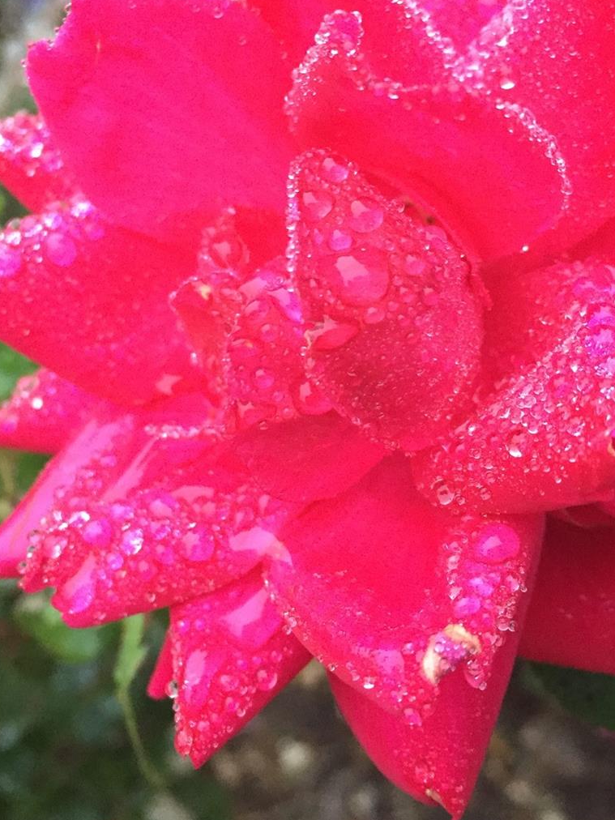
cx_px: 344
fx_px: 1042
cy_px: 320
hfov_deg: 32.8
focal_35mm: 44
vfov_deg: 42.7
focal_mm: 4.15
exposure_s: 1/30
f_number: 2.2
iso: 200
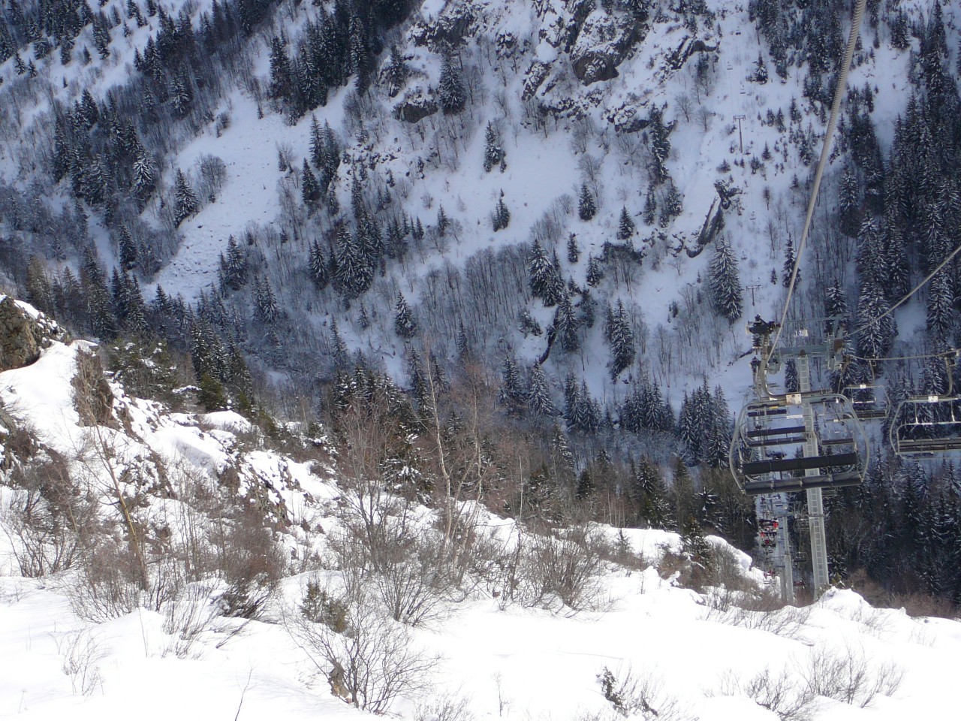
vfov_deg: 24.8
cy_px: 360
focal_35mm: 59
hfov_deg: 32.7
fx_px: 1638
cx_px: 480
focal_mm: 8.7
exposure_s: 1/800
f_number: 3.5
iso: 80
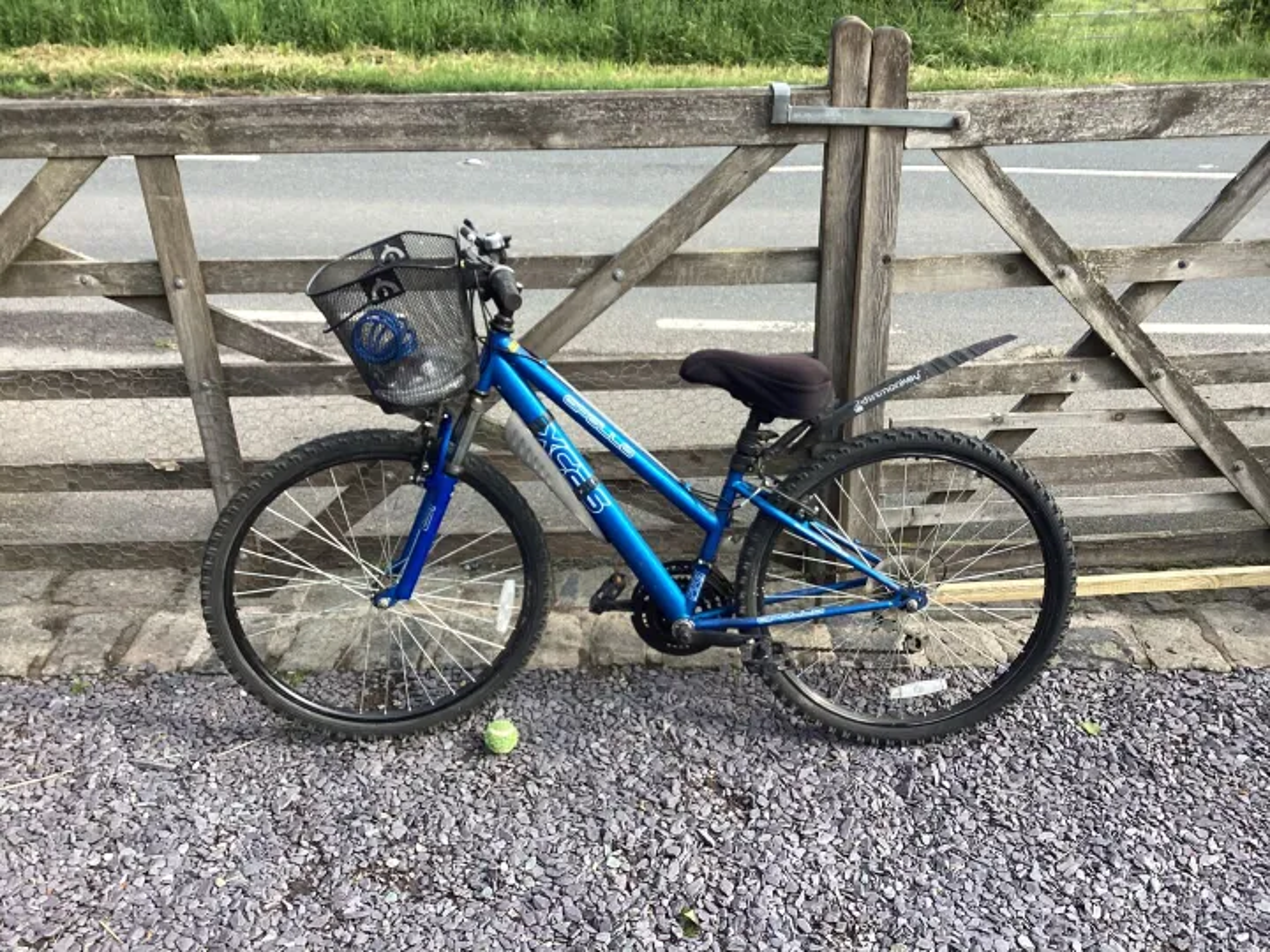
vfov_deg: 45.4
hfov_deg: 58.4
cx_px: 635
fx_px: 1137
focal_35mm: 31
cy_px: 476
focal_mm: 3.3
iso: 25
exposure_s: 1/267
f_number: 2.4
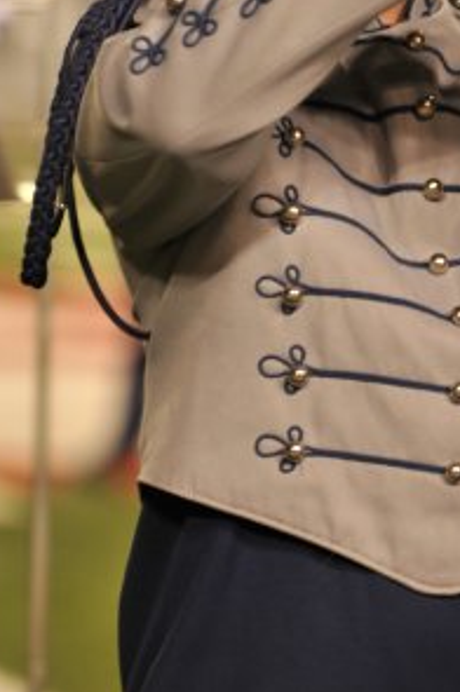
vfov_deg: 4.0
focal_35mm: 518
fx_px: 9951
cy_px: 113
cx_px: 461
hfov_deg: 2.6
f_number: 2.8
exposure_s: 1/60
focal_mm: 170
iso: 200
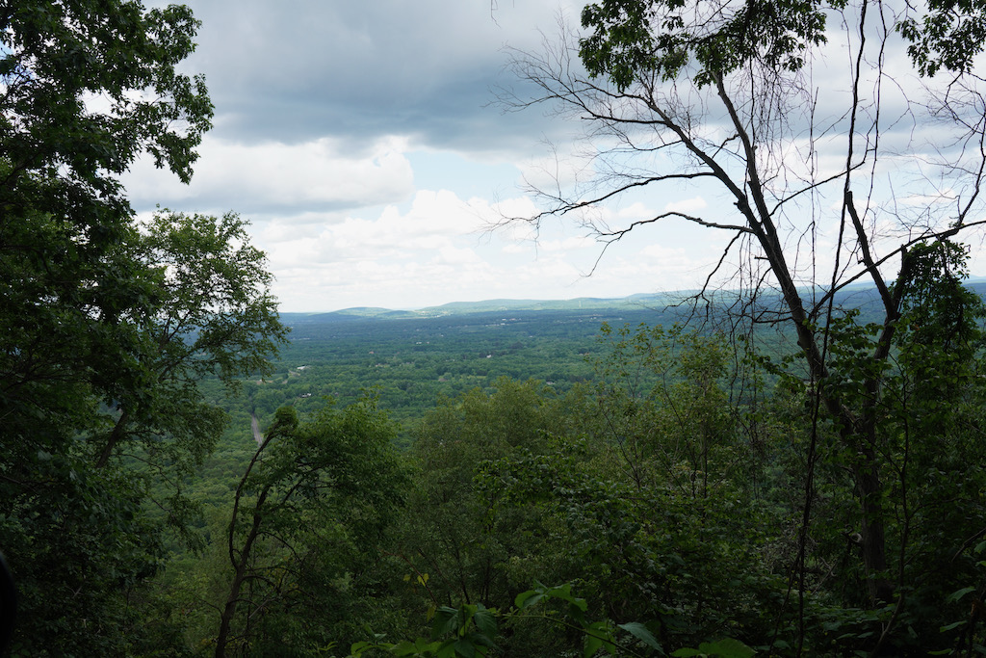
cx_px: 493
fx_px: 794
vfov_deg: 45.0
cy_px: 329
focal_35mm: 29
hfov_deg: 63.7
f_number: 10
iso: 400
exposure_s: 1/250
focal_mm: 29
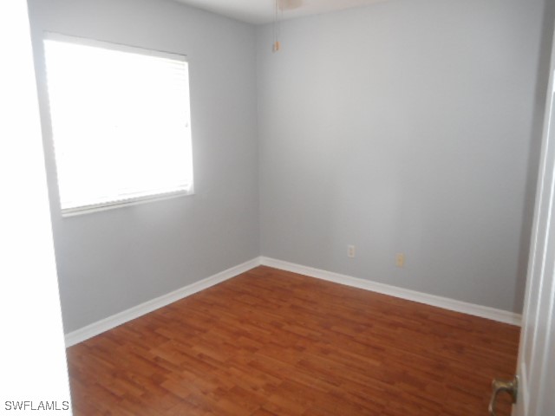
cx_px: 278
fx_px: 401
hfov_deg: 69.4
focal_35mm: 25
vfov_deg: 54.9
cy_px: 208
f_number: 3.7
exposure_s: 1/25
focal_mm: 4.5
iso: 360
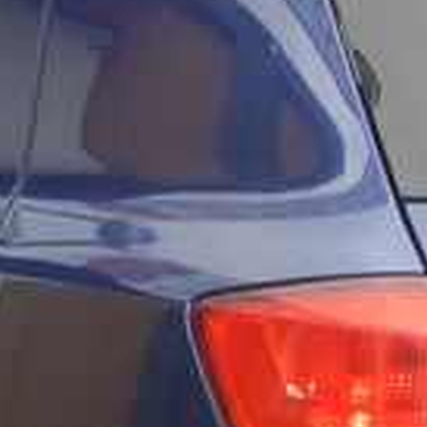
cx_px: 187
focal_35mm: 171
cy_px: 541
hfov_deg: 10.2
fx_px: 2386
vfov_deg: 10.0
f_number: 3.5
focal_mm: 10
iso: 180
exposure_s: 1/250
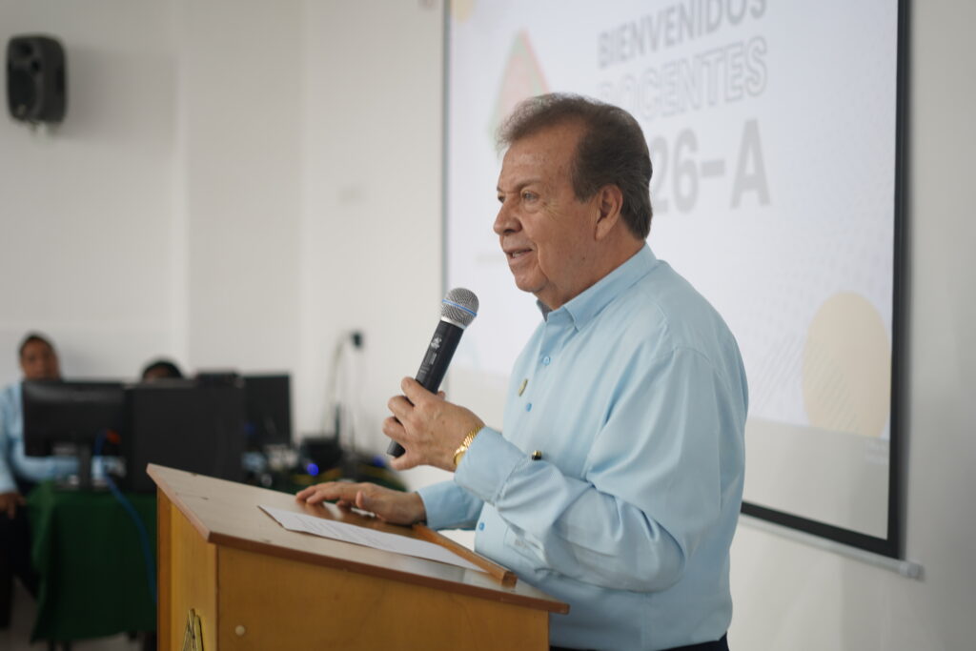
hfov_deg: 39.6
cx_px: 488
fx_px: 1356
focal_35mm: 50
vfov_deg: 27.0
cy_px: 326
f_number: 1.8
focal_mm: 50
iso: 100
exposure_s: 1/50
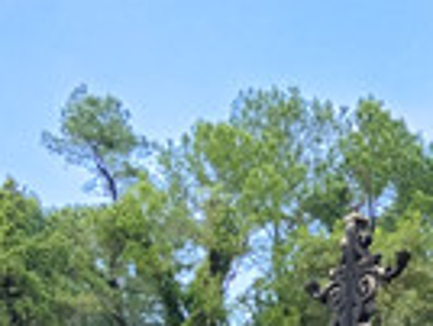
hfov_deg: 17.8
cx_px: 414
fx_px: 1353
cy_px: 602
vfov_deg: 12.5
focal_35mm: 108
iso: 50
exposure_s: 1/124
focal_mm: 4.22
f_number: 1.8
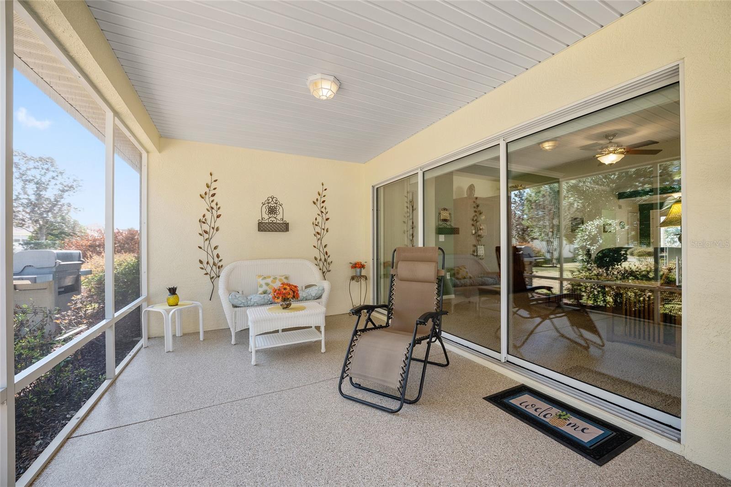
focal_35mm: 14
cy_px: 244
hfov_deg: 104.3
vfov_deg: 81.2
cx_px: 366
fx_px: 284
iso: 400
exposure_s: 1/80
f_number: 7.1
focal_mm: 14
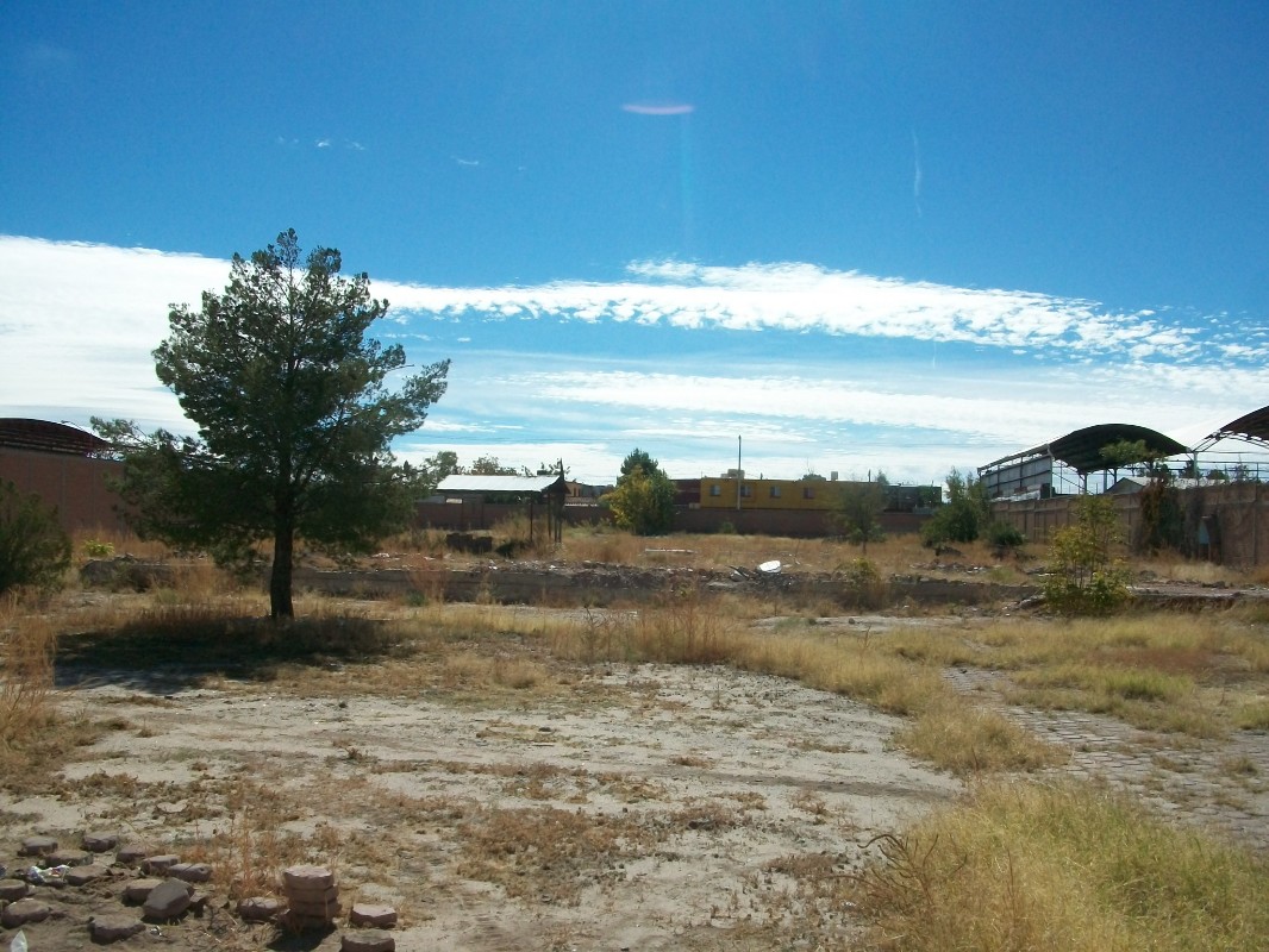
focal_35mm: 34
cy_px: 476
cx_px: 634
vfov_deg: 41.8
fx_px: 1247
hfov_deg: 53.9
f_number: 5.5
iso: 80
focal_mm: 5.7
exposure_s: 1/800
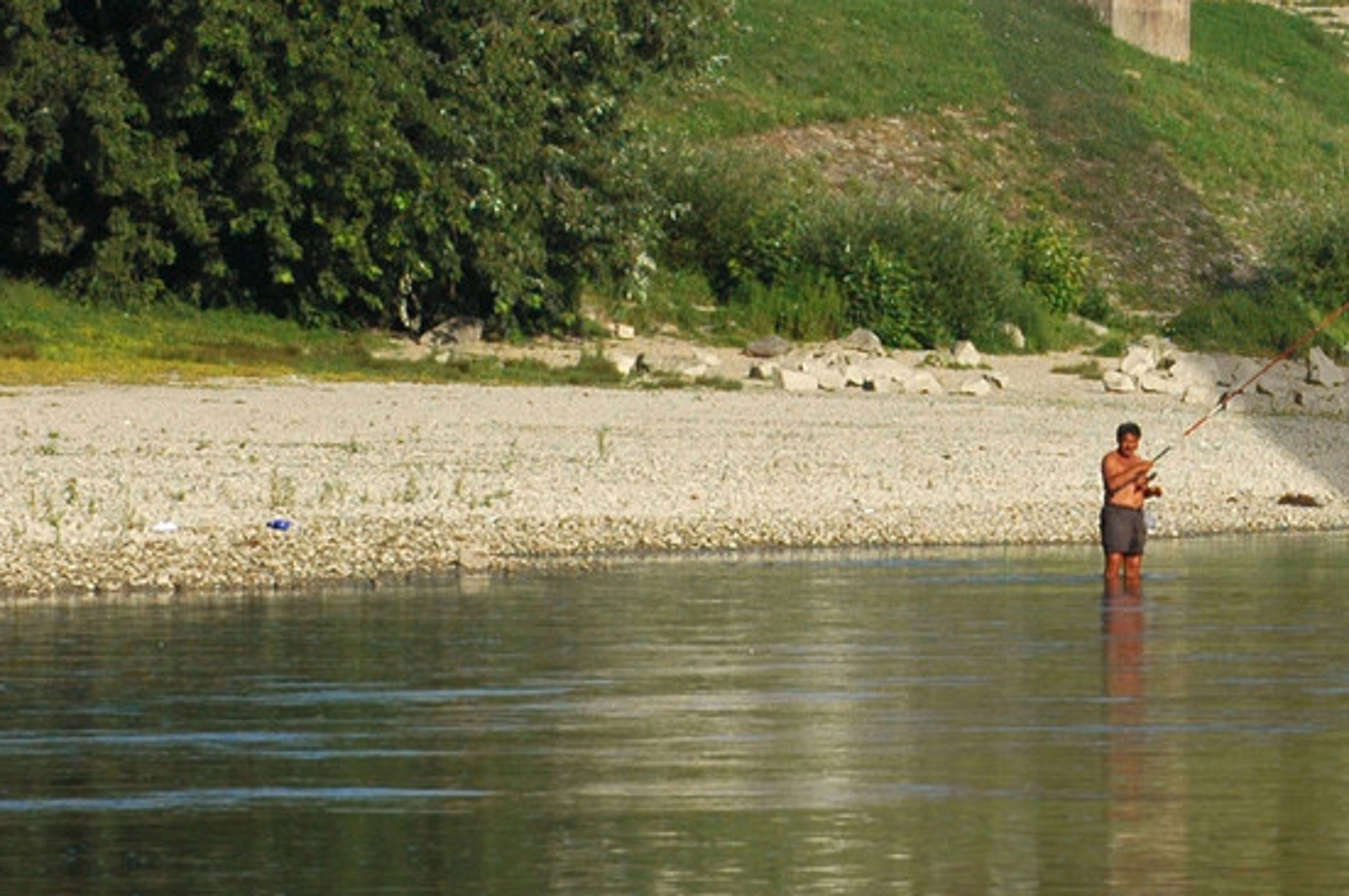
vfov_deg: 2.0
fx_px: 26087
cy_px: -351
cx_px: 1907
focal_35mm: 697
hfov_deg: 3.0
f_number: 6.3
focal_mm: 160
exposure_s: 1/250
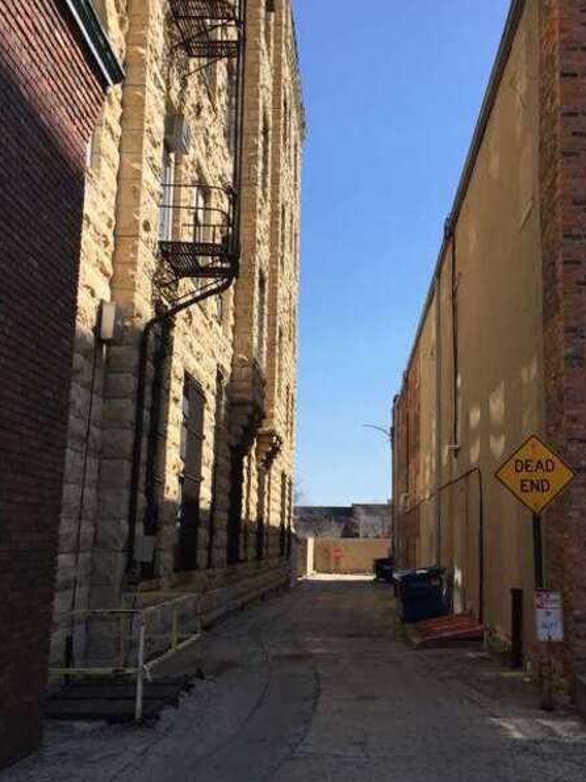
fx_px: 881
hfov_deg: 36.7
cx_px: 348
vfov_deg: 47.9
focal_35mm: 39
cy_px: 379
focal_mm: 4.15
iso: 32
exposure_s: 1/1799
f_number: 2.2
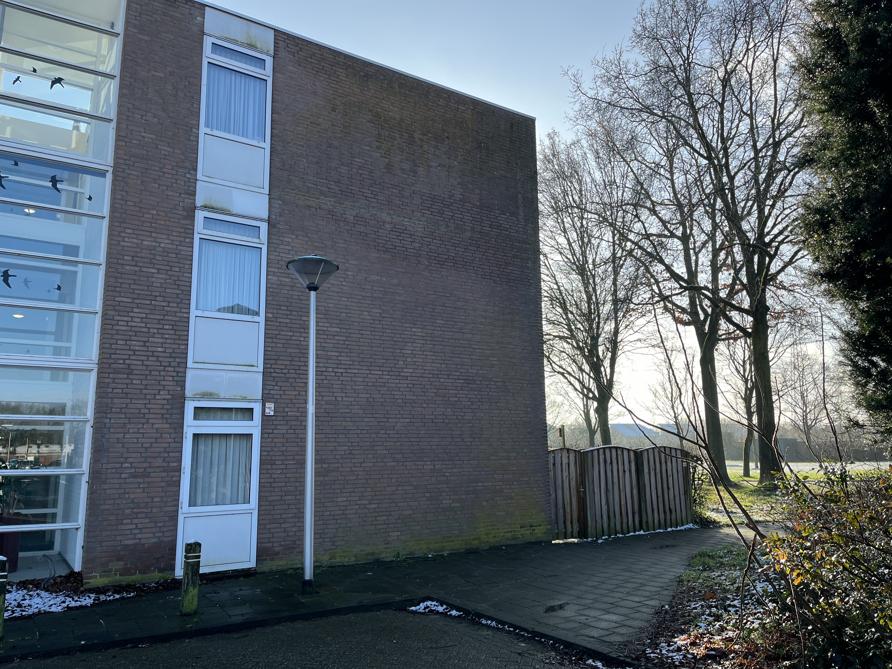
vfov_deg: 53.1
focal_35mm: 26
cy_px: 334
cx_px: 446
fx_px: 670
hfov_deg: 67.3
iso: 50
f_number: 1.6
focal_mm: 5.1
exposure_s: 1/1140
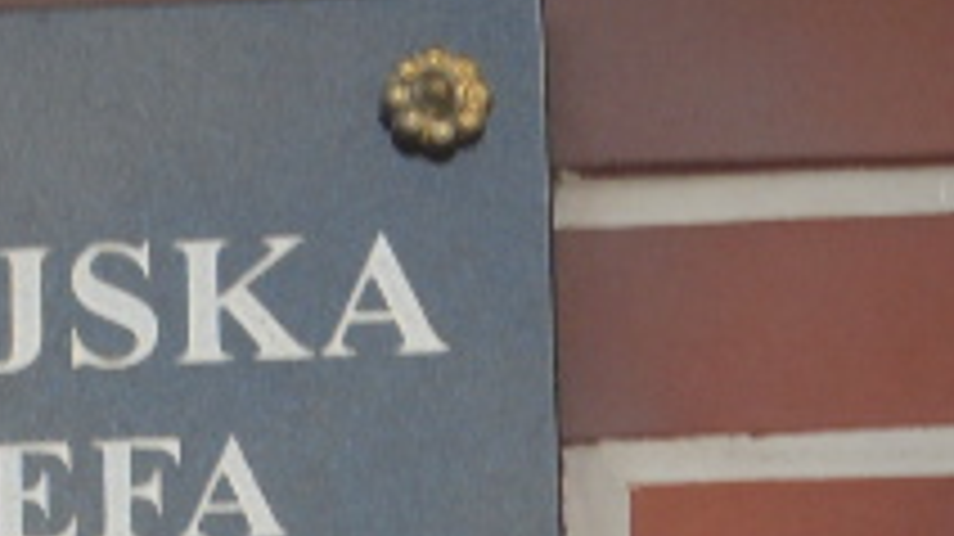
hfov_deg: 8.9
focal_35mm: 240
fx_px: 6068
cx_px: -108
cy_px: 973
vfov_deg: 5.0
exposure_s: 1/50
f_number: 6.1
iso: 100
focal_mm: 13.1
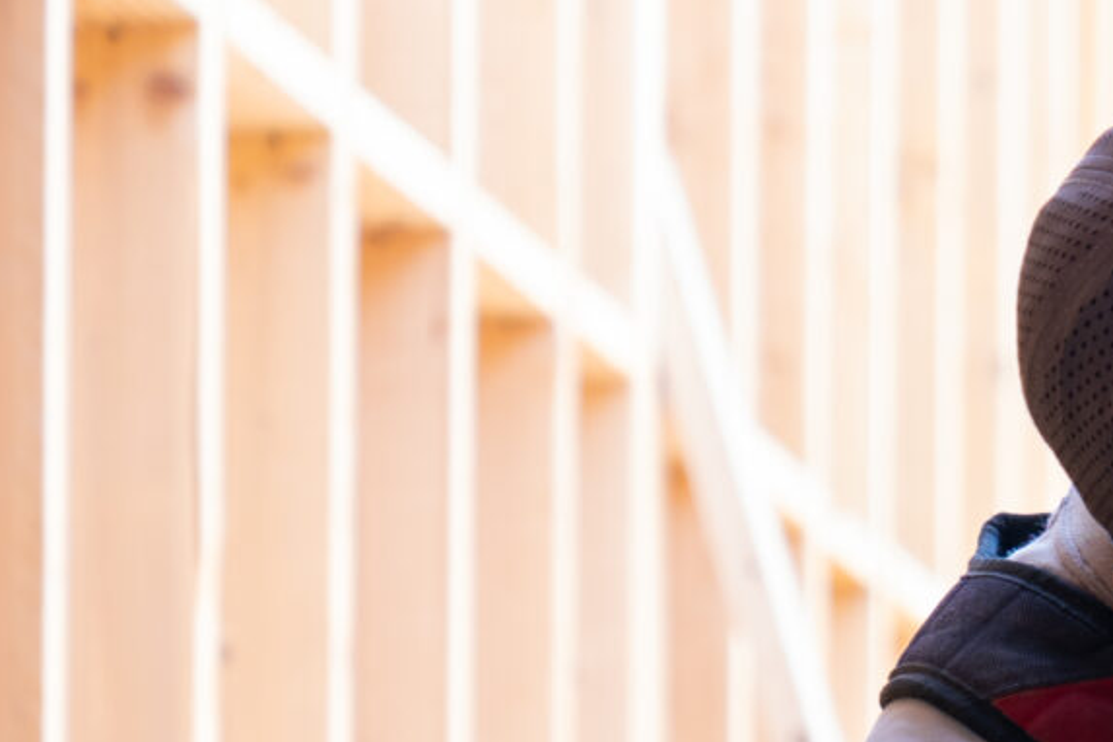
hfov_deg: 6.5
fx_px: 9676
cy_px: 1114
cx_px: 1500
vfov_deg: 4.4
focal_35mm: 313
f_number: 3.5
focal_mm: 70
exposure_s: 1/160
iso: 320
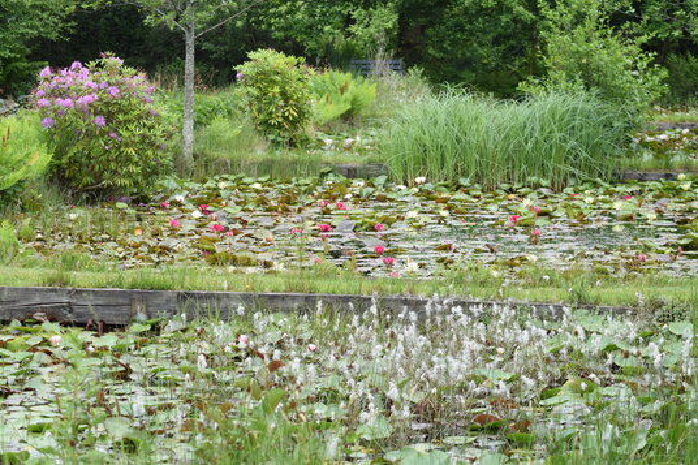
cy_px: 232
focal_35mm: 105
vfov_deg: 13.0
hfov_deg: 19.5
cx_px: 349
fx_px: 2035
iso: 360
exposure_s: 1/250
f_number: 8
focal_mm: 70
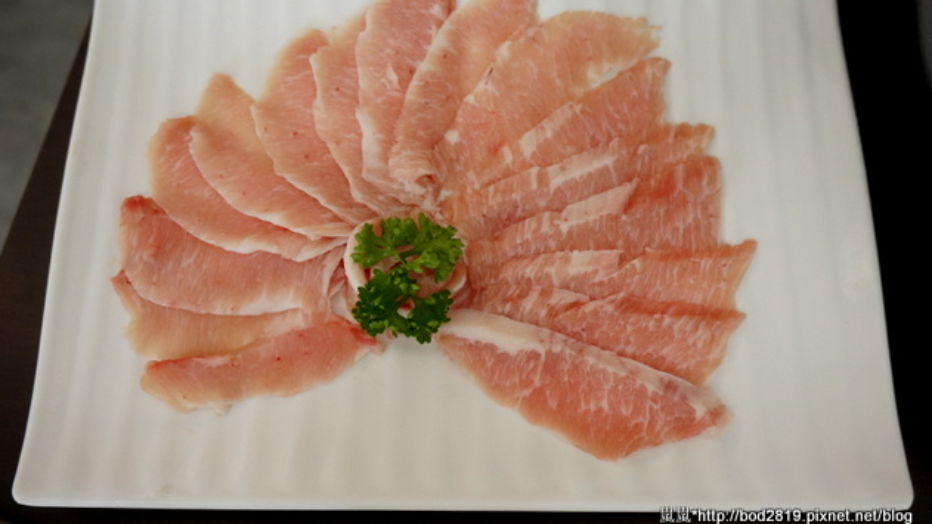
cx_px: 464
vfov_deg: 33.7
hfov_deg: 56.6
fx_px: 865
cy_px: 231
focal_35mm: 35
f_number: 4
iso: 640
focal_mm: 22
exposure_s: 1/60
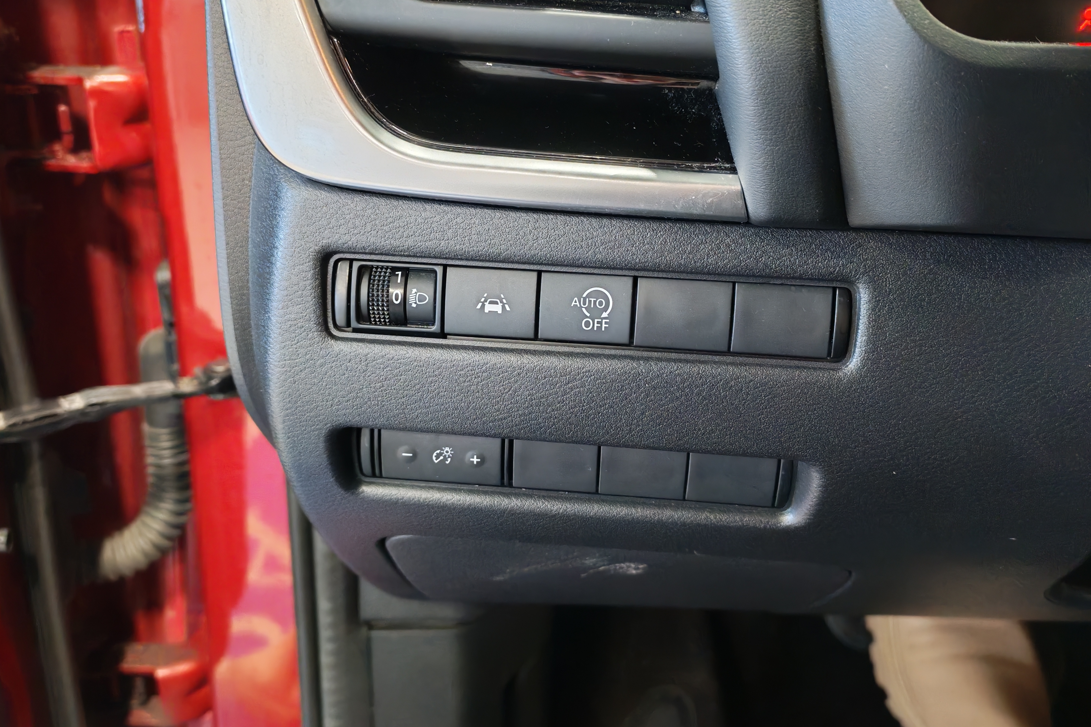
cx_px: 551
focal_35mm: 35
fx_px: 1061
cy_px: 365
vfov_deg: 37.9
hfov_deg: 54.4
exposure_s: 1/50
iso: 1965
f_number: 1.9
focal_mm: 6.12
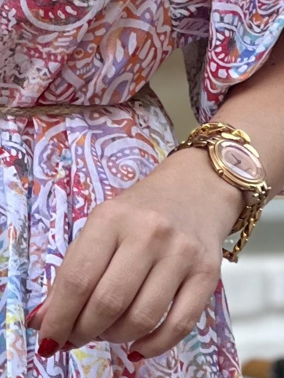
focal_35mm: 411
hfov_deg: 3.6
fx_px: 4492
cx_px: -125
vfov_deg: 4.8
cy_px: 33
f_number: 2.8
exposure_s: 1/121
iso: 64
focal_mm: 9
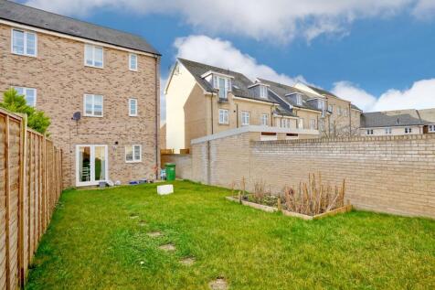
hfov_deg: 96.8
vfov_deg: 73.7
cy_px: 145
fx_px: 193
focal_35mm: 16
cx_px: 218
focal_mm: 16
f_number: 5.6
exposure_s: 1/125
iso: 250
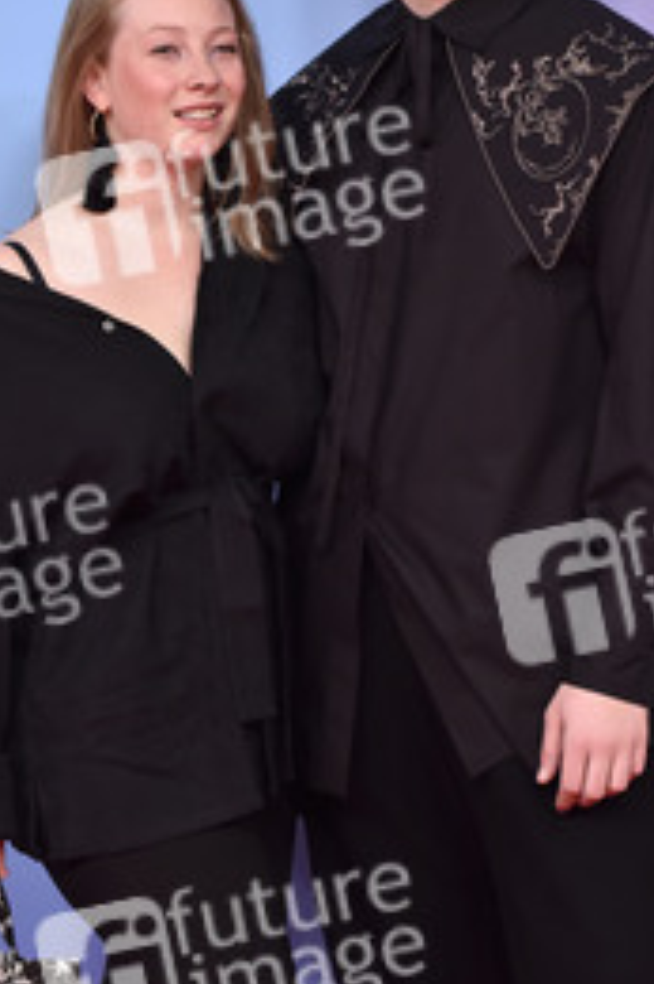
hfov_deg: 8.7
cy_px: 386
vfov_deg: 13.1
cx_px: 340
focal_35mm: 157
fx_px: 4284
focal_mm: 102
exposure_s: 1/200
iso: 2000
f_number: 5.6
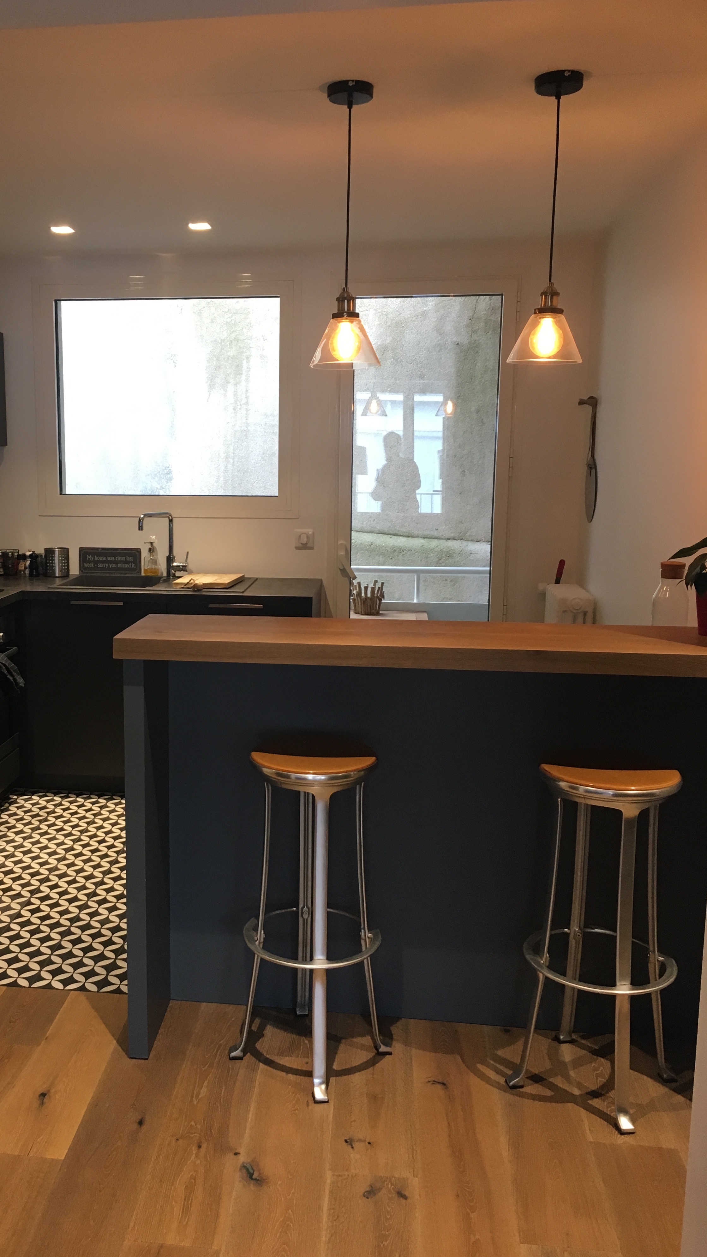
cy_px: 629
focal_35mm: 32
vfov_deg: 61.0
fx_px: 1067
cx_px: 230
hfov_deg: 36.3
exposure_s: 1/33
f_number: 2.2
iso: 50
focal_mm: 4.15
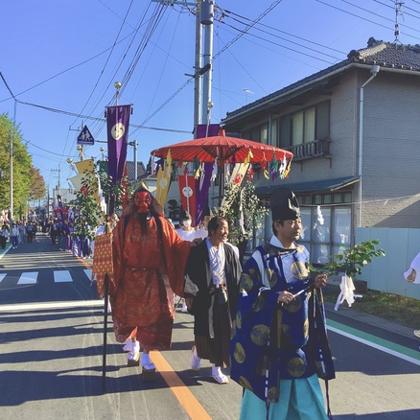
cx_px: 209
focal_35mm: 37
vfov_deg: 44.8
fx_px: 508
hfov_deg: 44.9
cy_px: 238
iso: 25
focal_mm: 3.3
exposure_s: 1/684
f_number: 2.4
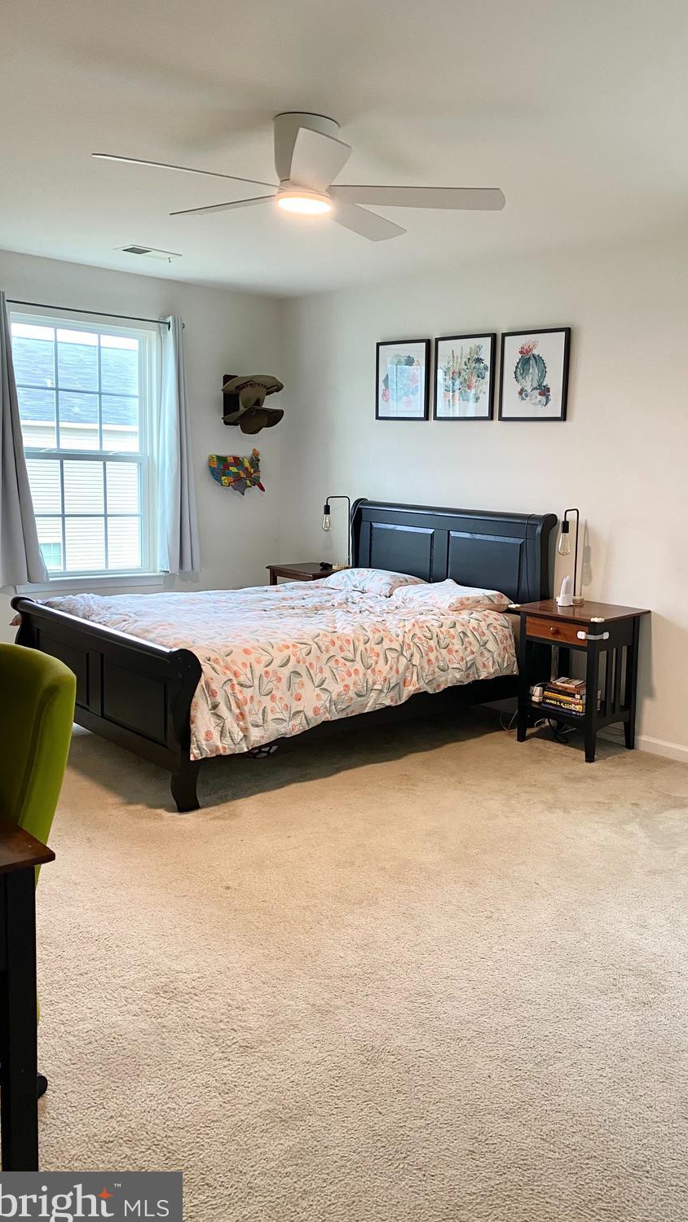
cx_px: 448
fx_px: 940
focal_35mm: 29
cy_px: 613
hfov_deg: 39.8
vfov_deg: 66.1
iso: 125
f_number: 1.8
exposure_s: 1/60
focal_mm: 4.25
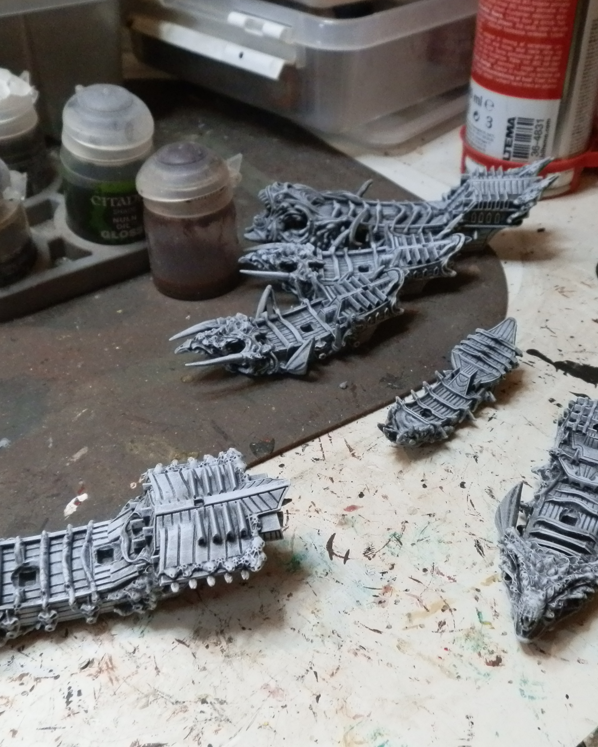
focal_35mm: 37
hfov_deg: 40.1
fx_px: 818
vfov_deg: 49.1
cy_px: 369
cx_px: 322
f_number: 3.1
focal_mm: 5
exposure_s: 1/100
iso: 400
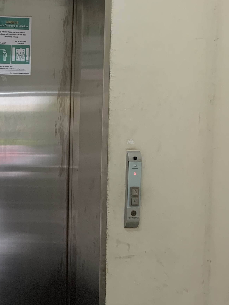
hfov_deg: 22.9
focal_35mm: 60
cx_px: -28
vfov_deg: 32.2
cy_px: 149
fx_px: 529
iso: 125
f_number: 1.8
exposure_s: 1/60
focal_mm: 4.25
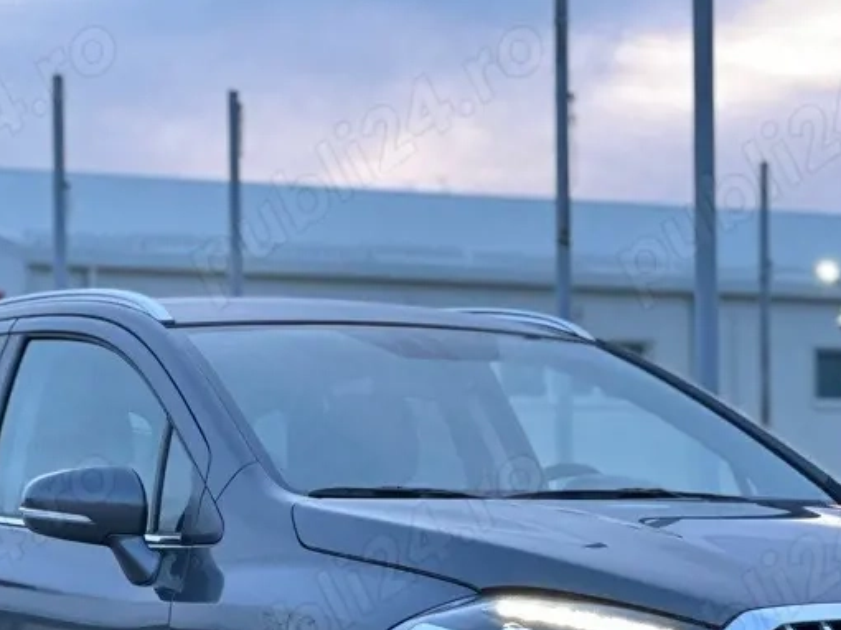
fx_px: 3667
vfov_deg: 9.8
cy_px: 599
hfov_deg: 13.1
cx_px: 475
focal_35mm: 151
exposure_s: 1/33
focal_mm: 9
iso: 160
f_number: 2.8
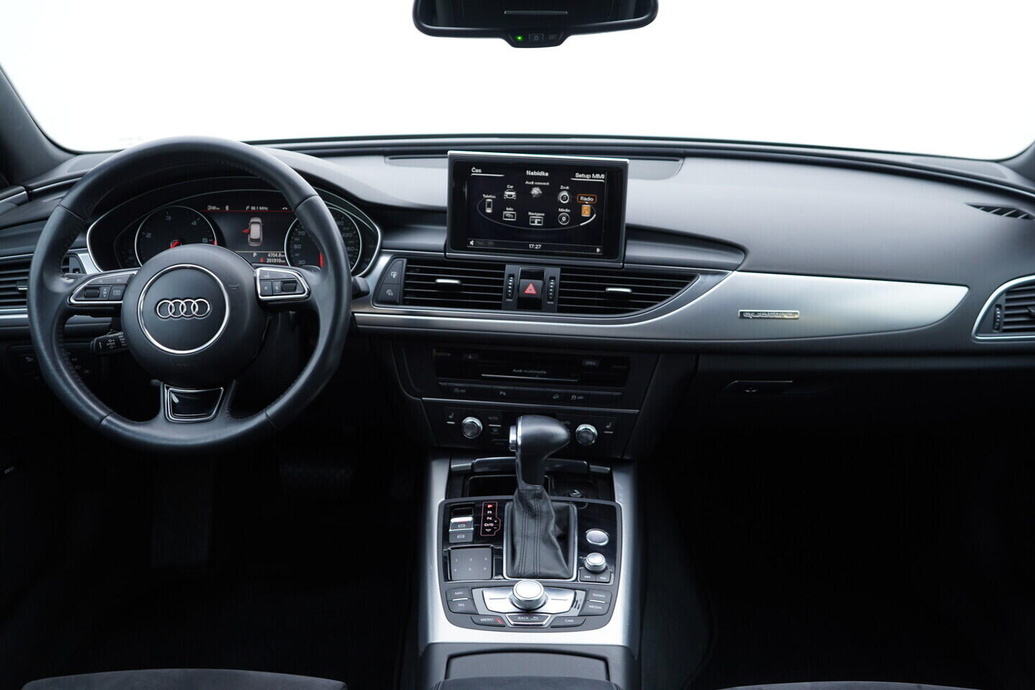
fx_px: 1035
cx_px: 518
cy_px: 345
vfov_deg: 36.9
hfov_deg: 53.1
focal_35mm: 36
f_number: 2.8
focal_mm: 24
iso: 160
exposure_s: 1/40
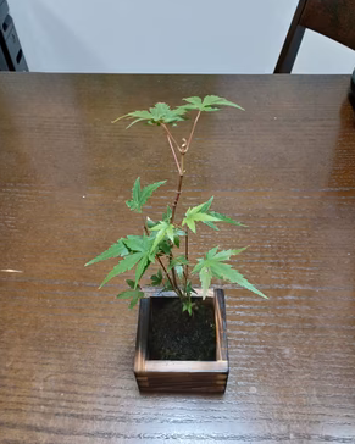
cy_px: 240
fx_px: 381
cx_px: 179
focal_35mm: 29
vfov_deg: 60.4
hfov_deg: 50.0
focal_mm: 3.58
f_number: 1.9
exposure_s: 1/60
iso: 200
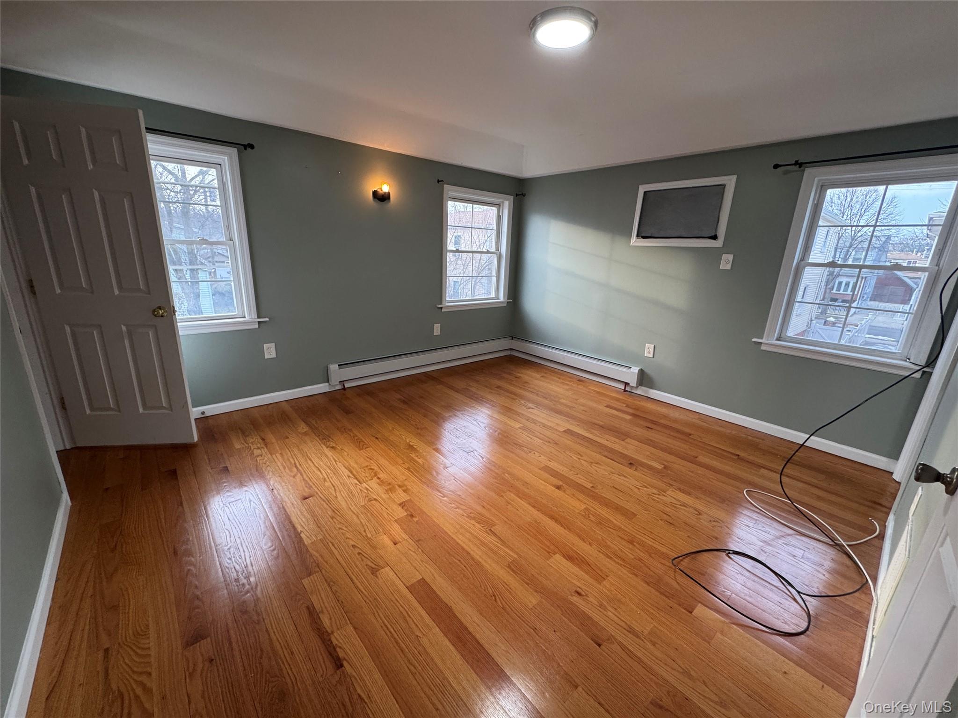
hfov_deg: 102.1
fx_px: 387
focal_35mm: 14
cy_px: 359
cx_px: 479
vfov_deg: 85.7
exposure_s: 1/120
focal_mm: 2.22
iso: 250
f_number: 2.2
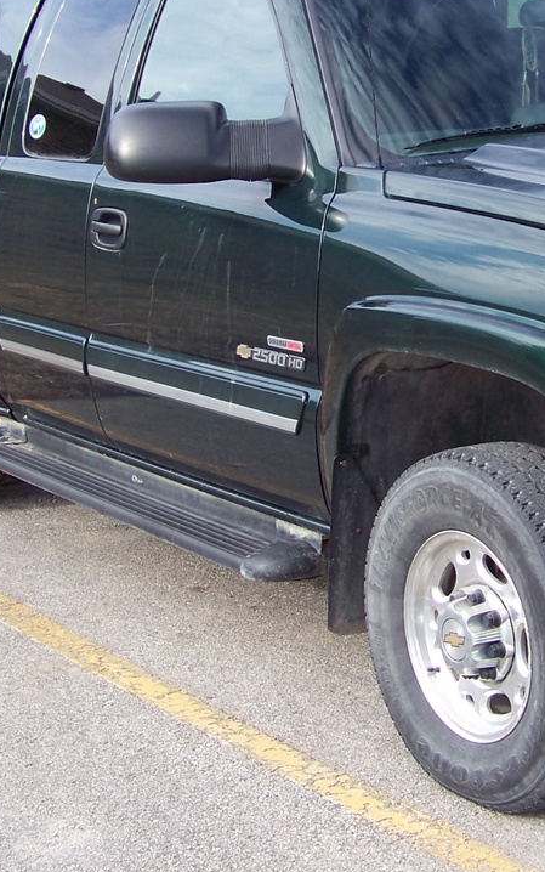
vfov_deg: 24.3
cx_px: 489
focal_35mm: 85
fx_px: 2019
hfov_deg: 15.2
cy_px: 362
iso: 64
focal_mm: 5.85
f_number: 2.8
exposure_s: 1/320
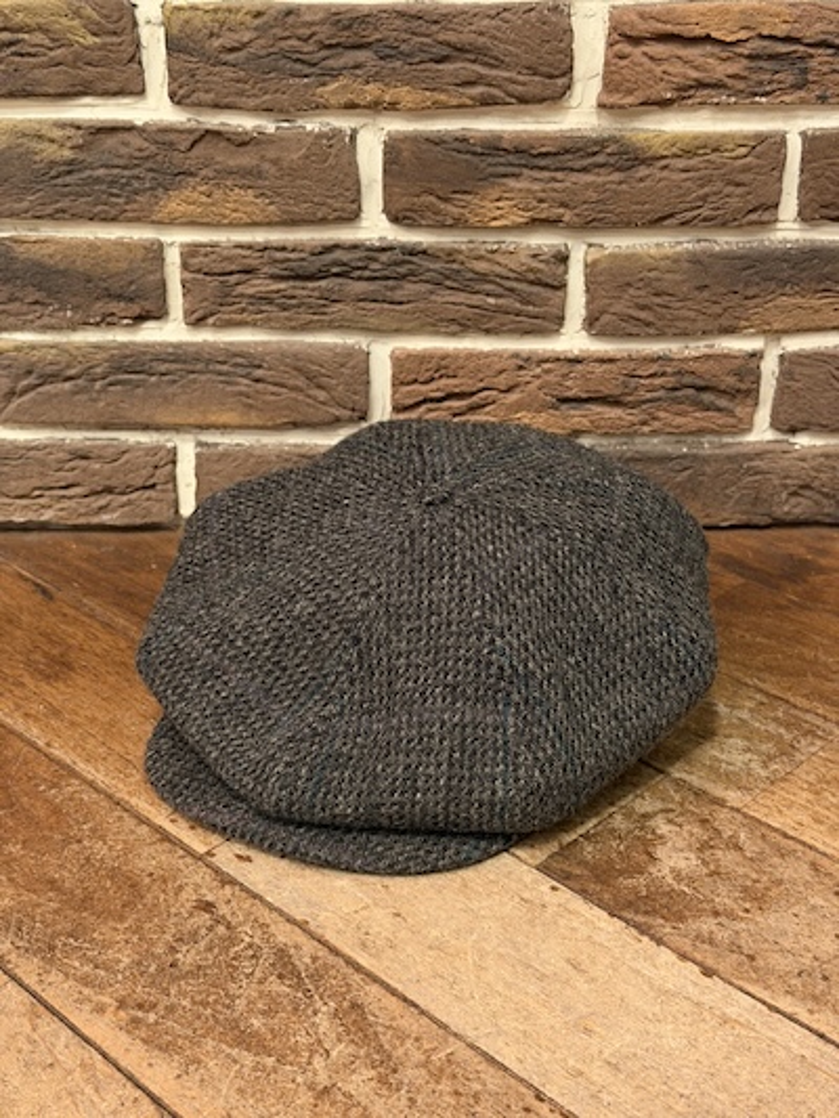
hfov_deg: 30.3
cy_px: 559
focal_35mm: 48
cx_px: 420
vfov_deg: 39.6
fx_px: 1551
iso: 640
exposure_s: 1/24
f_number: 1.78
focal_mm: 6.76
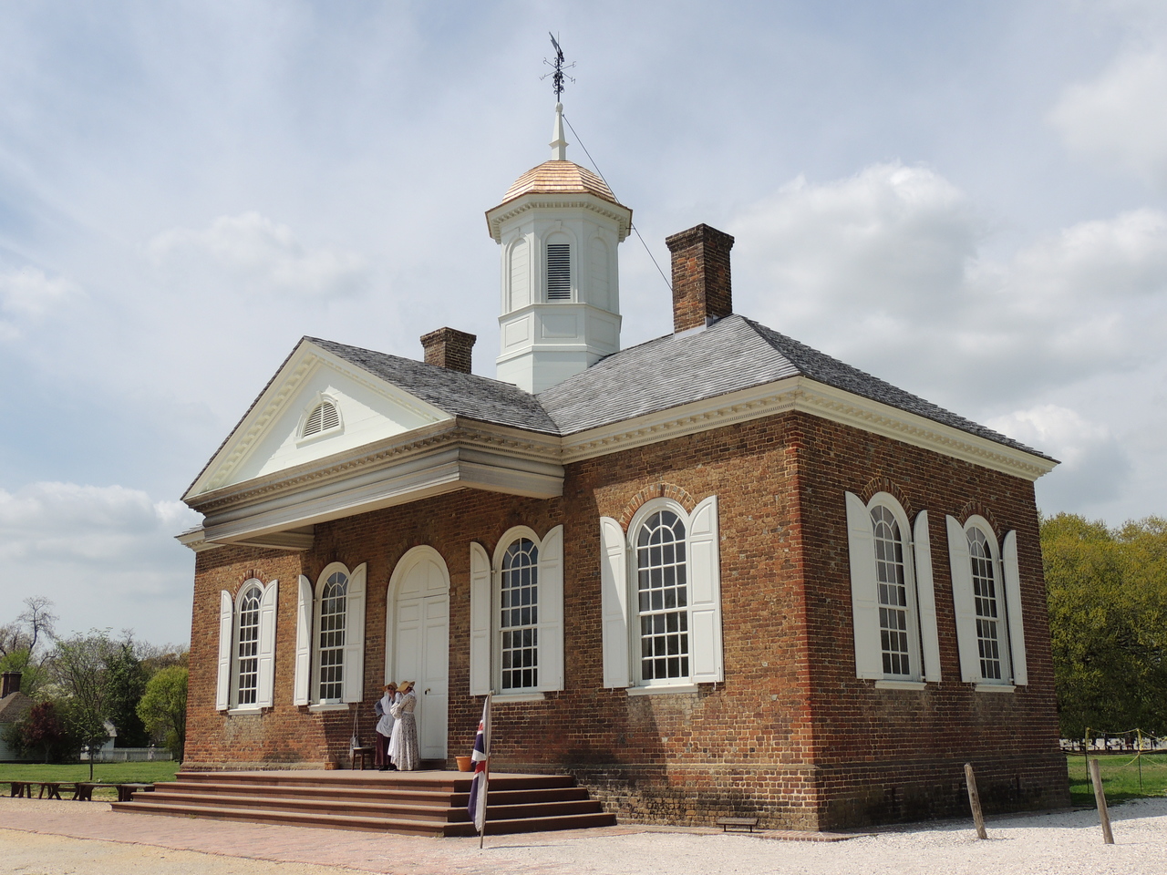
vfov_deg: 40.7
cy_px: 438
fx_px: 1180
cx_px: 584
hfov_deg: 52.6
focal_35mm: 35
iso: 100
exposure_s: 1/1250
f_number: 4.1
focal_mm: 6.2
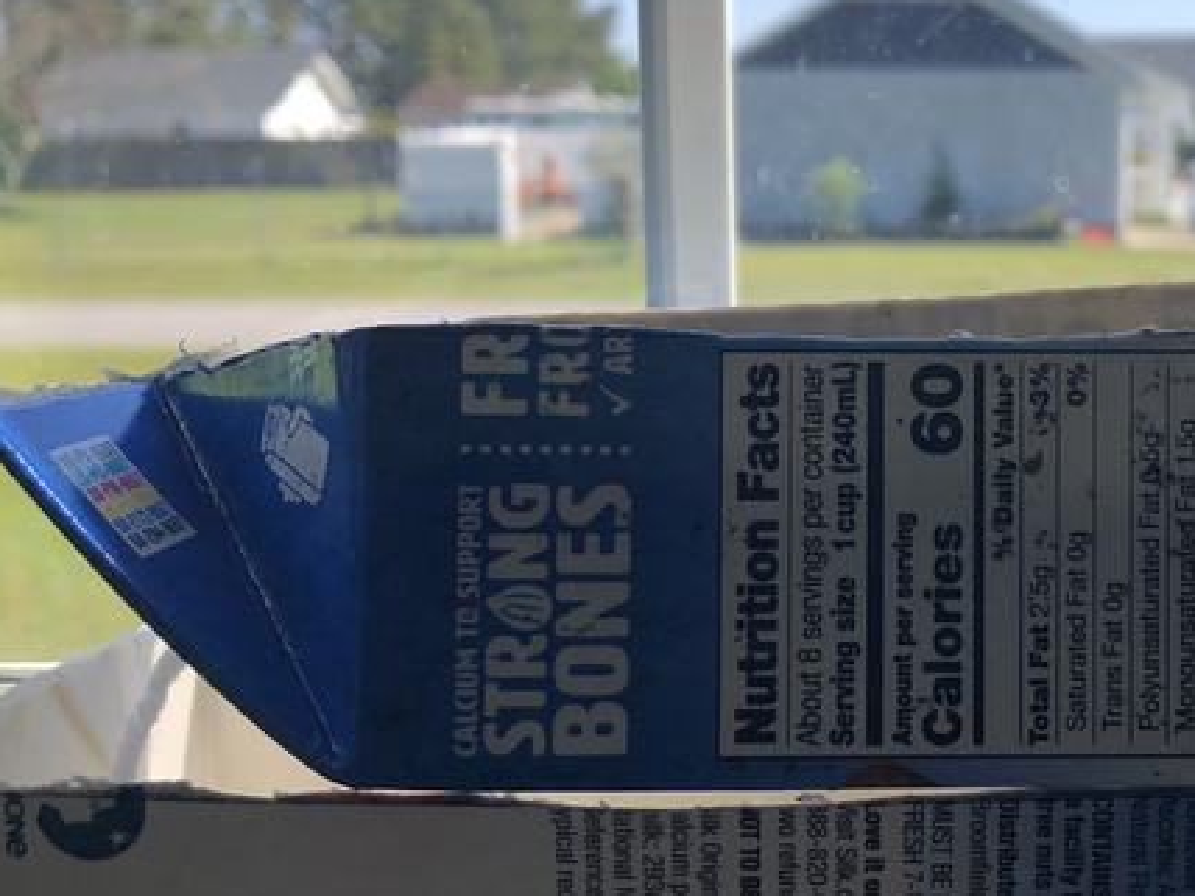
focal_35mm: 61
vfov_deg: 24.0
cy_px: 502
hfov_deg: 30.5
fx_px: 2106
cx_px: 1032
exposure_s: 1/906
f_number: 1.8
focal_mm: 3.99
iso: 20
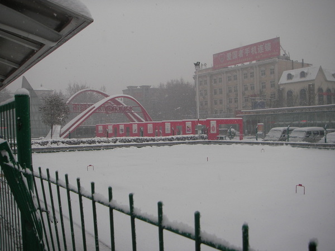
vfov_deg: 37.7
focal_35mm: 38
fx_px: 368
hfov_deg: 49.0
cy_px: 126
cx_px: 168
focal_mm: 6.3
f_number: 3.3
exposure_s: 1/337
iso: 50
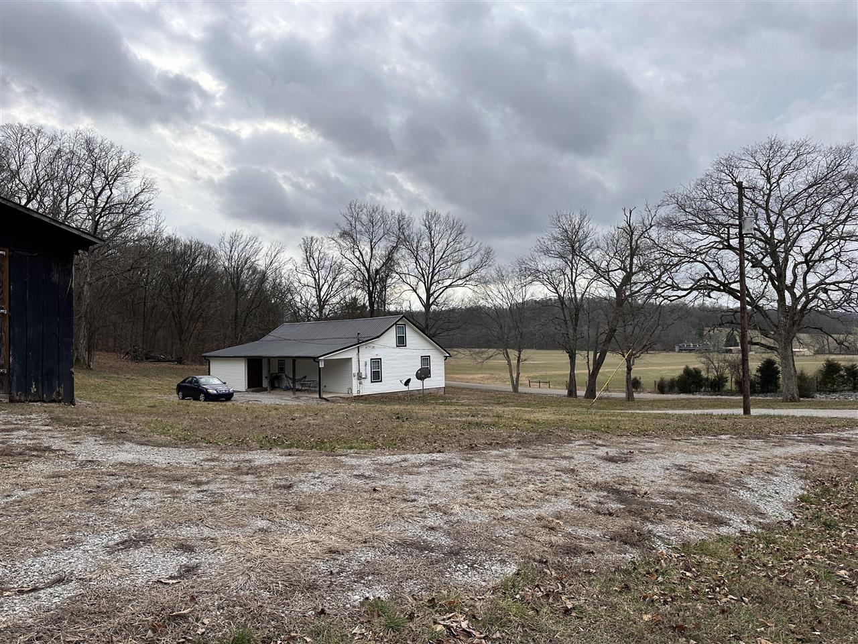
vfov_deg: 56.8
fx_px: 595
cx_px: 429
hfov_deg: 71.6
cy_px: 322
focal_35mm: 24
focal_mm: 6.86
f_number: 1.78
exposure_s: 1/4762
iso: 80
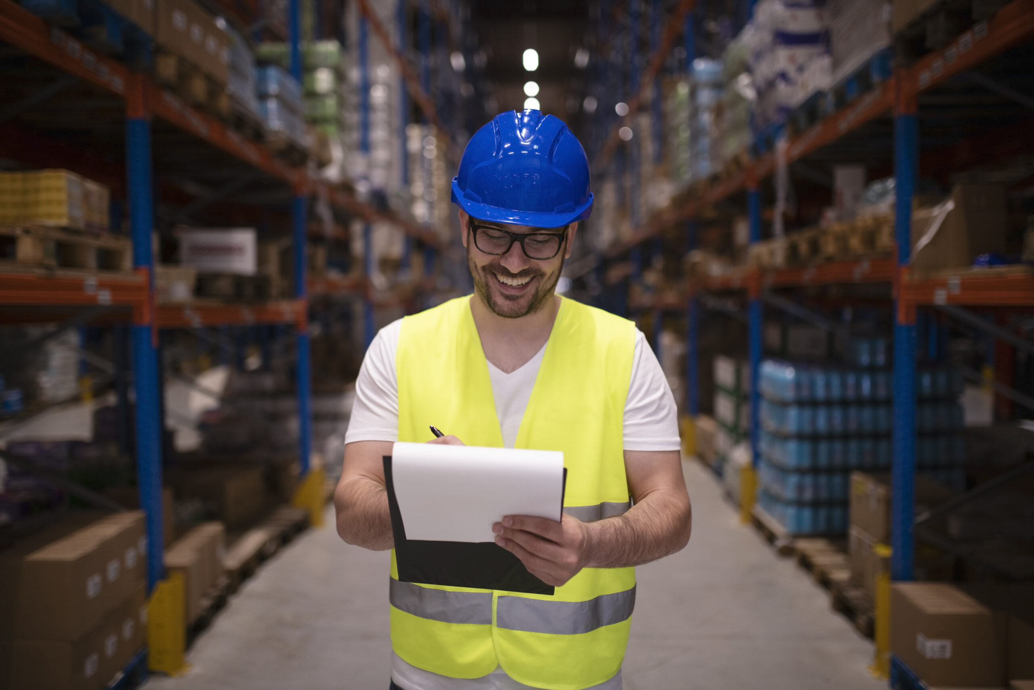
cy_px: 345
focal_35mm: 35
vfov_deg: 37.9
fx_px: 1005
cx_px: 517
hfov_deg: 54.4
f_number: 1.4
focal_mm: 35
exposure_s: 1/200
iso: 500
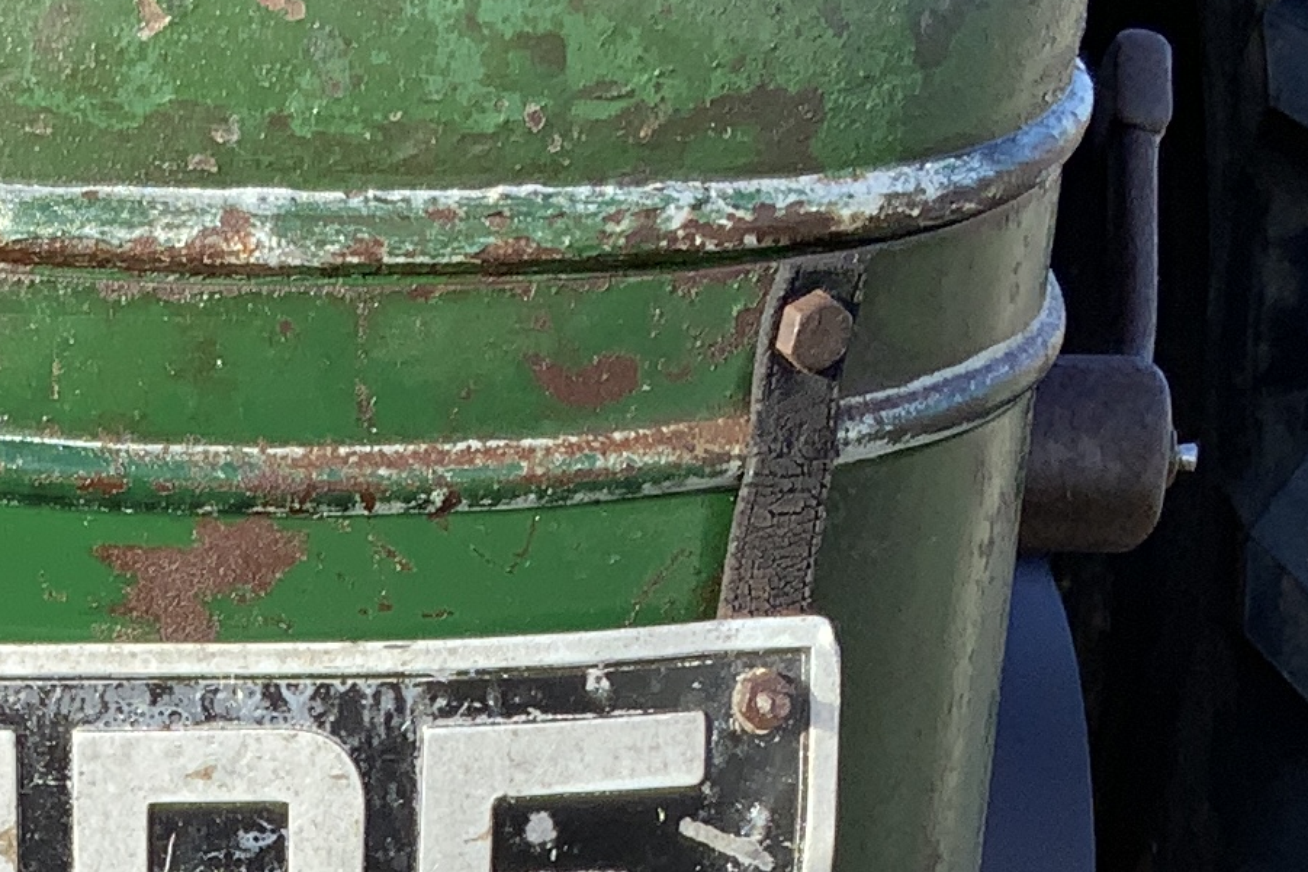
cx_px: 75
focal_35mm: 135
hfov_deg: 15.0
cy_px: 1580
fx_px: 4905
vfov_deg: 9.6
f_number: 1.8
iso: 16
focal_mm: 3
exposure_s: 1/331
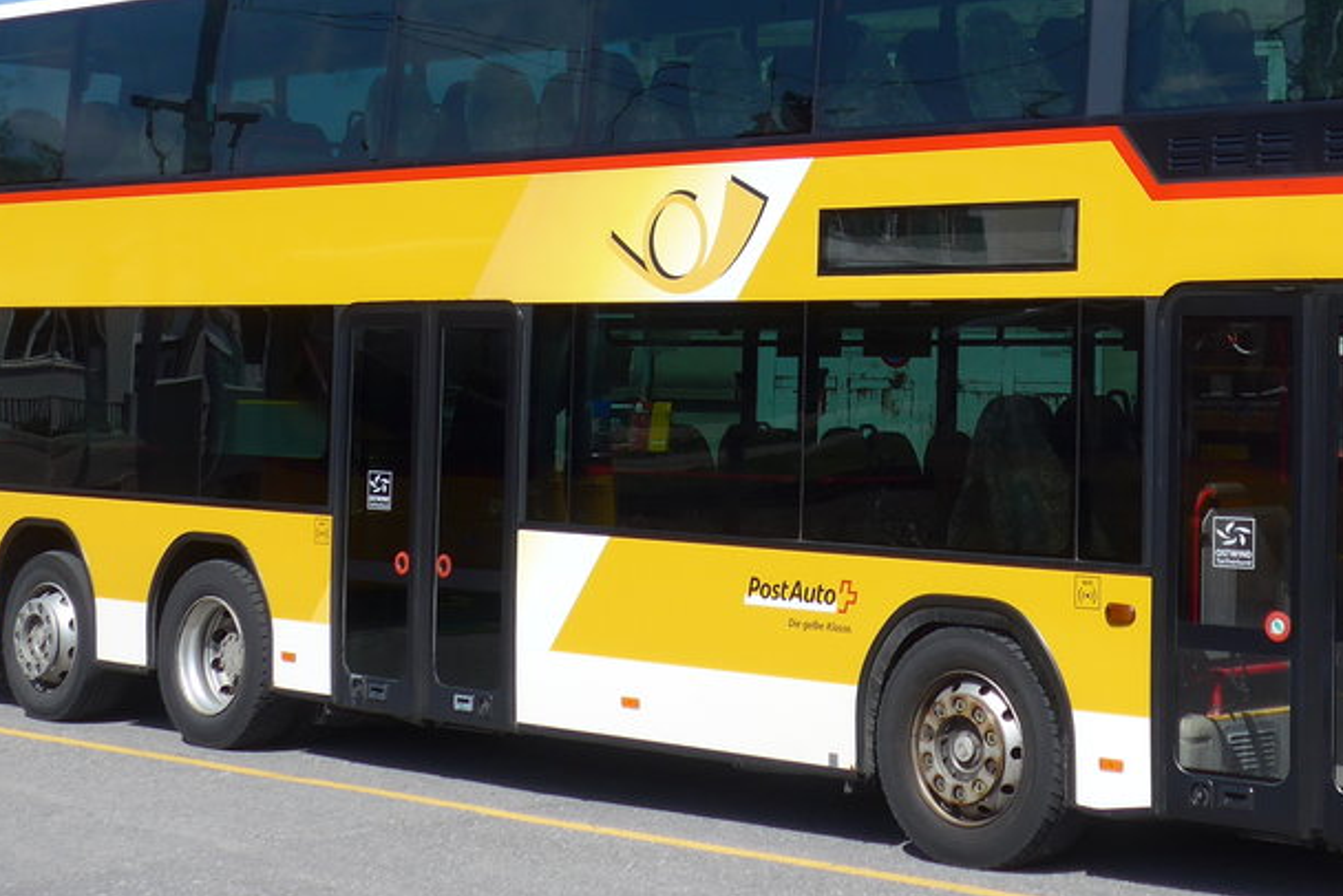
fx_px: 2986
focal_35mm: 80
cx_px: 917
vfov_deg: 16.9
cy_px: 108
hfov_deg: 25.2
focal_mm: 8
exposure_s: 1/2000
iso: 80
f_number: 2.8
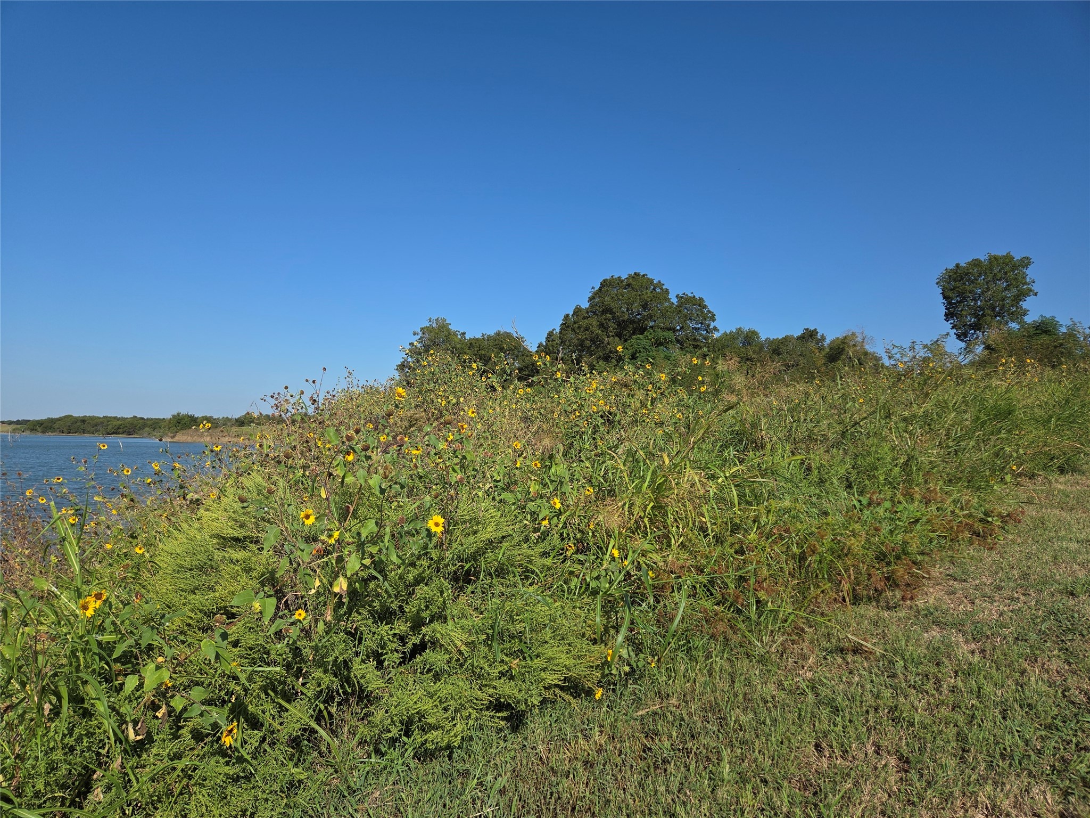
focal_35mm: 23
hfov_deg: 73.9
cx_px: 545
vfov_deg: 58.9
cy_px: 409
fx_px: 724
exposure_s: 1/7075
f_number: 1.8
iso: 80
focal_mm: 5.4
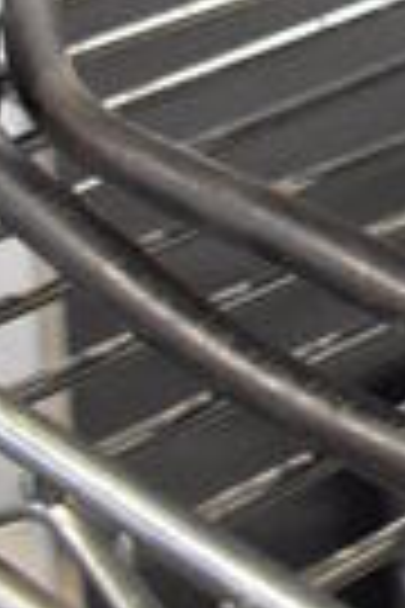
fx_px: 3071
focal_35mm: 182
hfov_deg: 6.6
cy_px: -930
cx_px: 1354
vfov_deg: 9.7
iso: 4500
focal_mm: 18
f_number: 3.5
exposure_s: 1/125
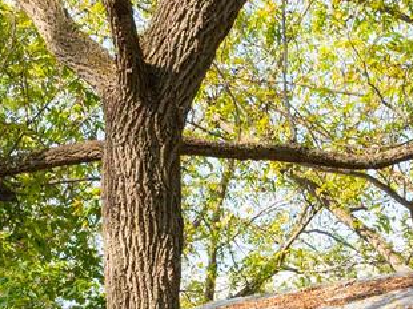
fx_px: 2160
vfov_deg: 7.9
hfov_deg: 10.9
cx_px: 365
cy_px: 587
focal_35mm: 181
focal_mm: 28.5
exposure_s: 1/400
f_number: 10
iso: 1000
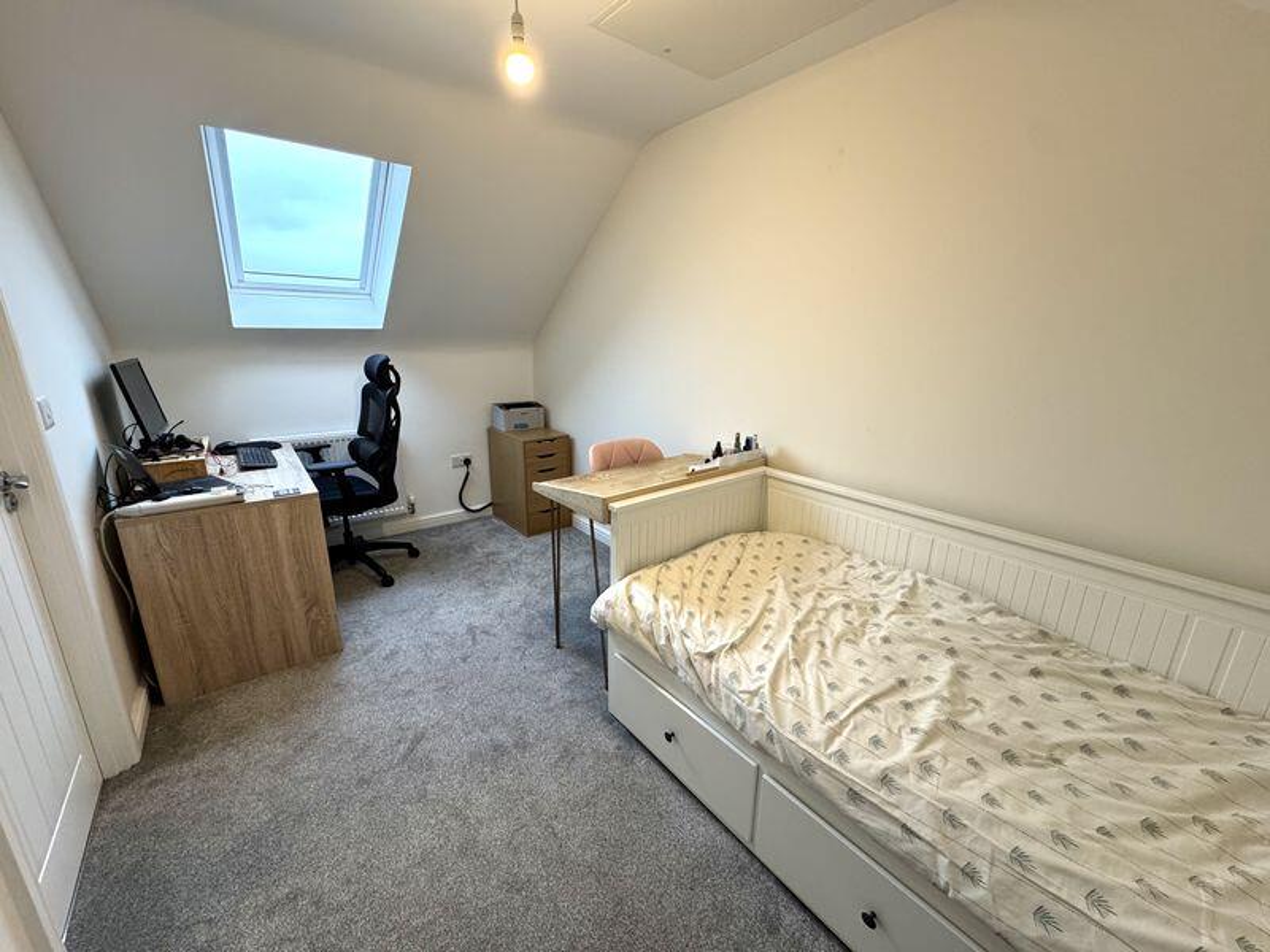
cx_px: 635
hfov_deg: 102.1
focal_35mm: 14
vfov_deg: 85.7
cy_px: 476
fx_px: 514
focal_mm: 2.22
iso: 250
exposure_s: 1/100
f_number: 2.2
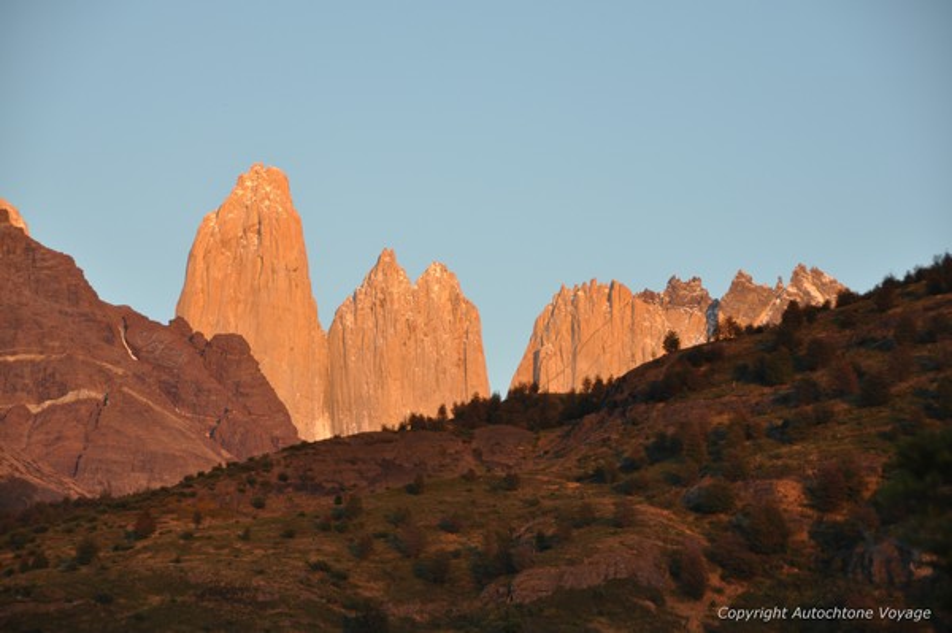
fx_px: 3567
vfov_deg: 10.1
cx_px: 476
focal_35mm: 135
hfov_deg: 15.2
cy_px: 316
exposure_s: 1/80
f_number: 5.3
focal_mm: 90
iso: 200
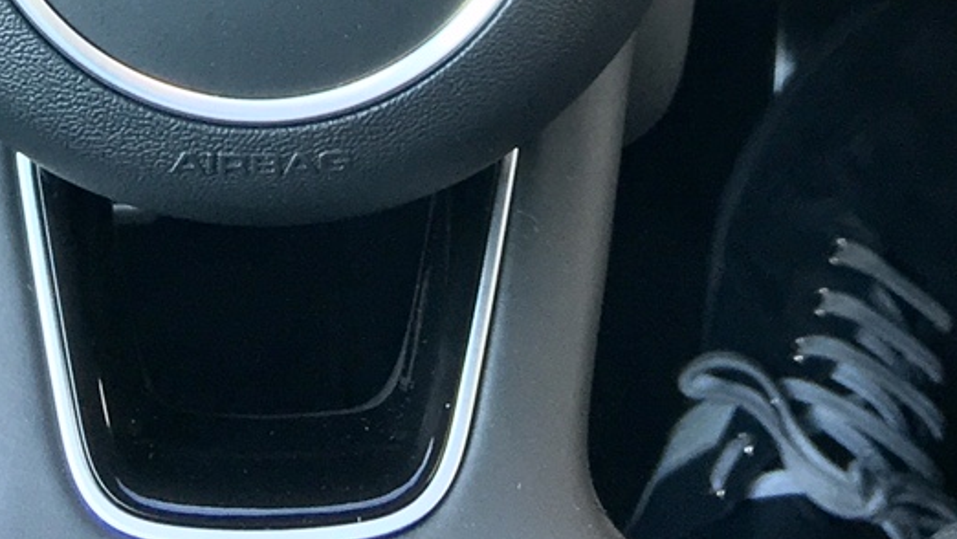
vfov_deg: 8.9
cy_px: -776
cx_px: 308
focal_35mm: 122
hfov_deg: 17.5
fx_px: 3097
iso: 50
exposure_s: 1/33
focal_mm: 4.15
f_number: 2.2
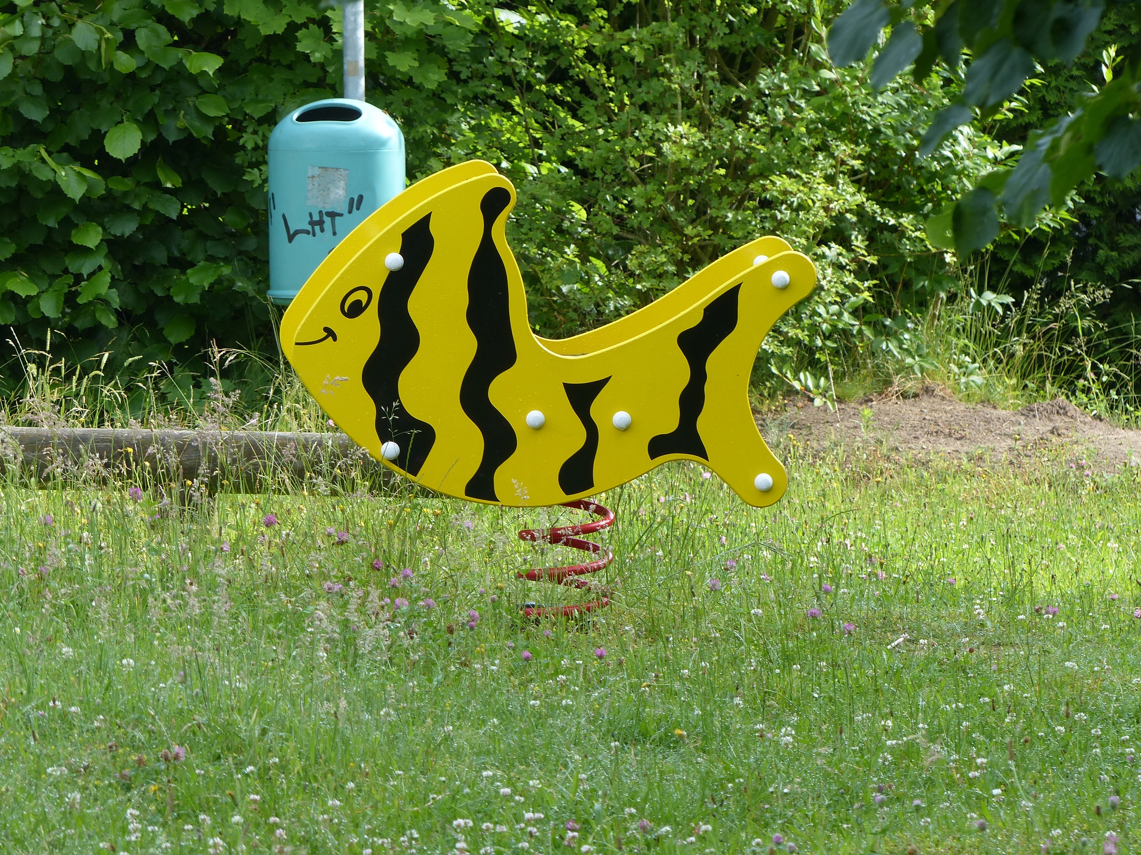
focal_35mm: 258
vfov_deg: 5.8
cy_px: 428
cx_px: 570
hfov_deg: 7.7
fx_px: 8504
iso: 100
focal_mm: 46.5
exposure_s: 1/200
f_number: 4
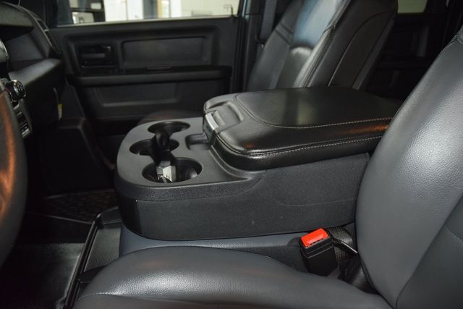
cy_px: 154
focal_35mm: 27
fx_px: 347
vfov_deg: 48.0
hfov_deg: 67.4
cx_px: 232
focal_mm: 18
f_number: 3.5
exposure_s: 1/60
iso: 1400
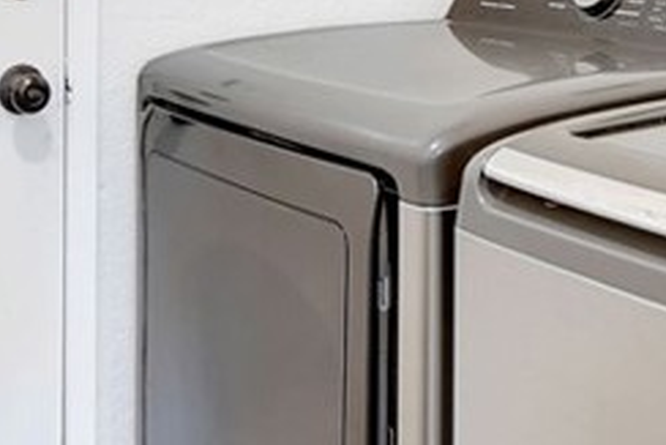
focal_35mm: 63
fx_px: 1166
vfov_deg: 20.1
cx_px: 344
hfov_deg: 31.9
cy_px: -102
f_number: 3.5
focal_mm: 10
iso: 400
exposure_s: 1/30
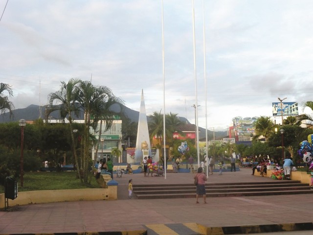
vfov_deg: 30.3
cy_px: 118
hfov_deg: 39.7
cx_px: 156
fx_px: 434
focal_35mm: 48
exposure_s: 1/250
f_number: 4
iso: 400
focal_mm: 8.6
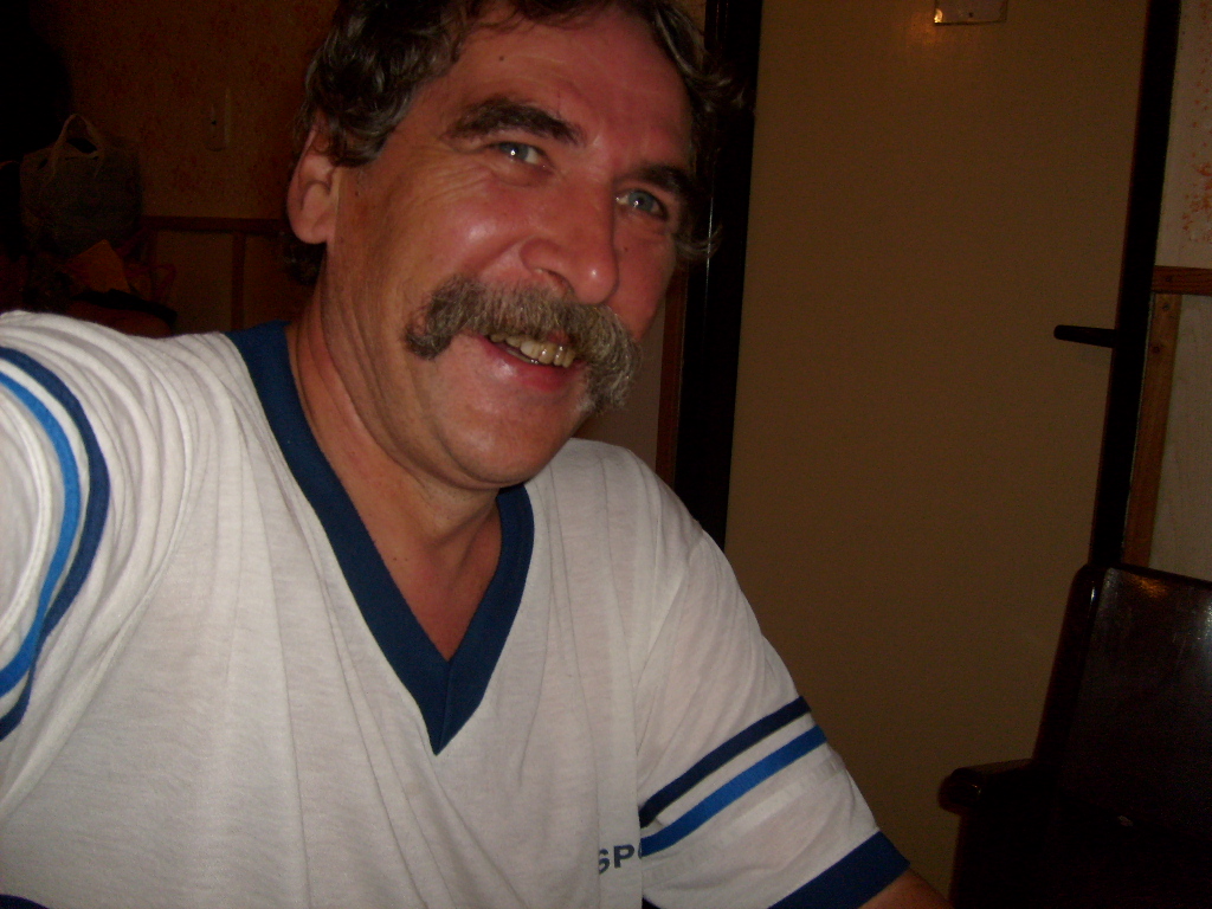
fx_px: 1225
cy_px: 454
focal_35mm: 35
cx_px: 606
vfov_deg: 40.7
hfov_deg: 52.6
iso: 100
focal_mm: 5.8
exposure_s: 1/45
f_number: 2.8
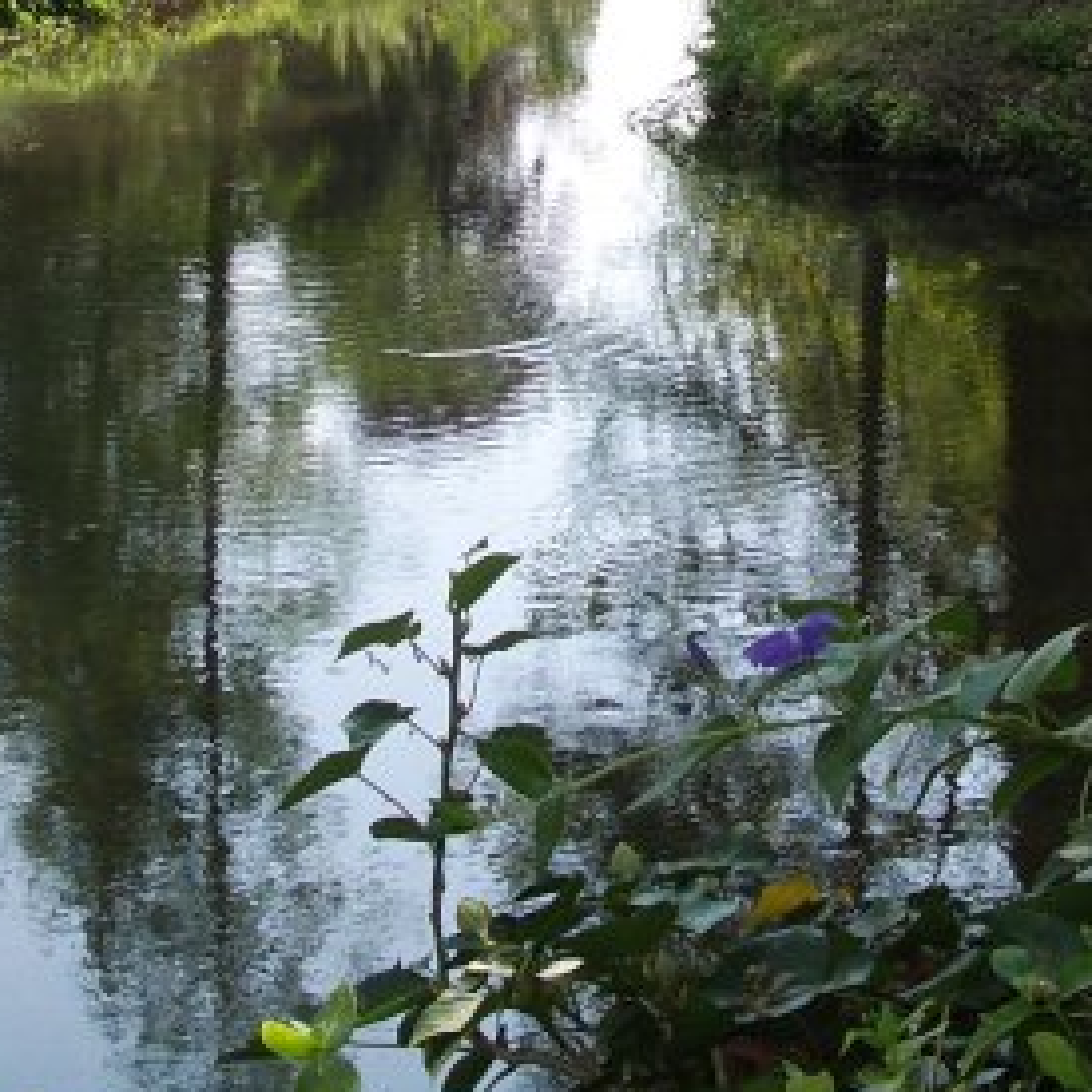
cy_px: -20
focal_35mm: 90
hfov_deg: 19.3
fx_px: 3212
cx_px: 615
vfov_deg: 18.7
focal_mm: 5.8
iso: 80
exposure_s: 1/200
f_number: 4.3
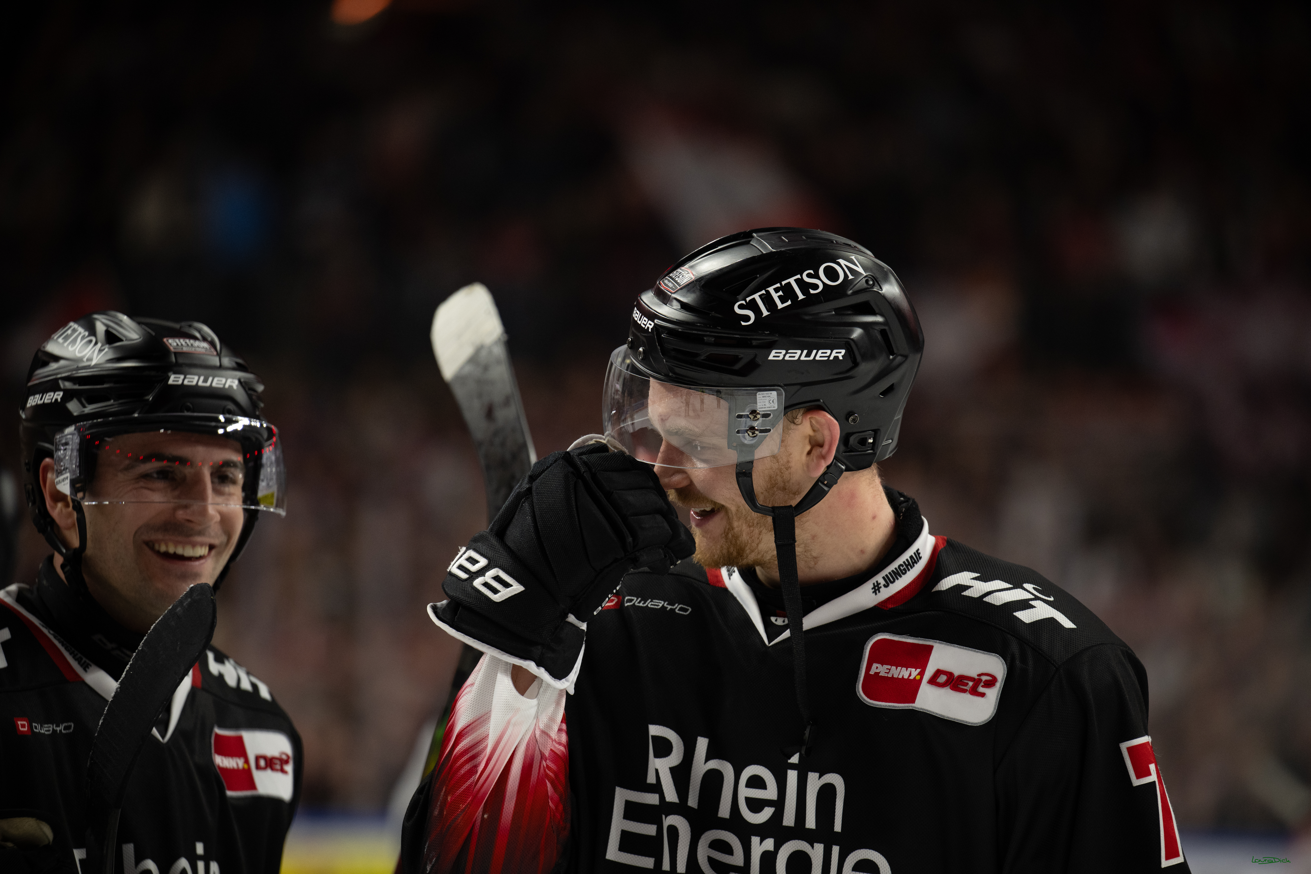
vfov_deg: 6.9
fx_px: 7283
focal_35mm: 200
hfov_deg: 10.3
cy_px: 437
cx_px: 656
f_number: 3.2
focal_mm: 200
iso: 1250
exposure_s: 1/1000
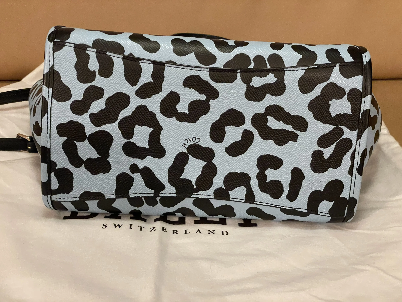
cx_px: 201
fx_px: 604
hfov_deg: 36.8
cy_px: 151
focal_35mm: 52
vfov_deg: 28.0
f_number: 2
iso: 640
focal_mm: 6
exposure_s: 1/50
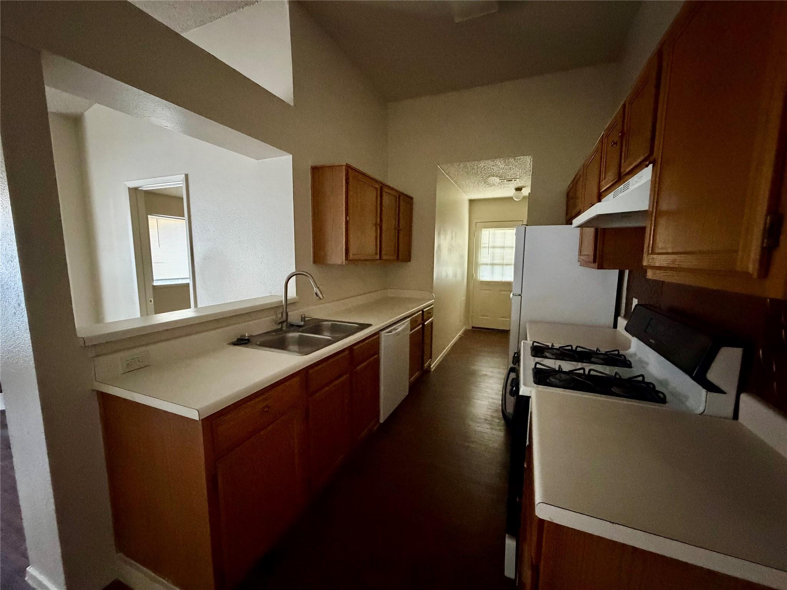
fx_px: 318
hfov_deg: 102.1
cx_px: 394
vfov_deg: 85.7
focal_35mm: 14
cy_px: 295
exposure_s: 1/40
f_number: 2.2
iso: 1600
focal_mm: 2.22
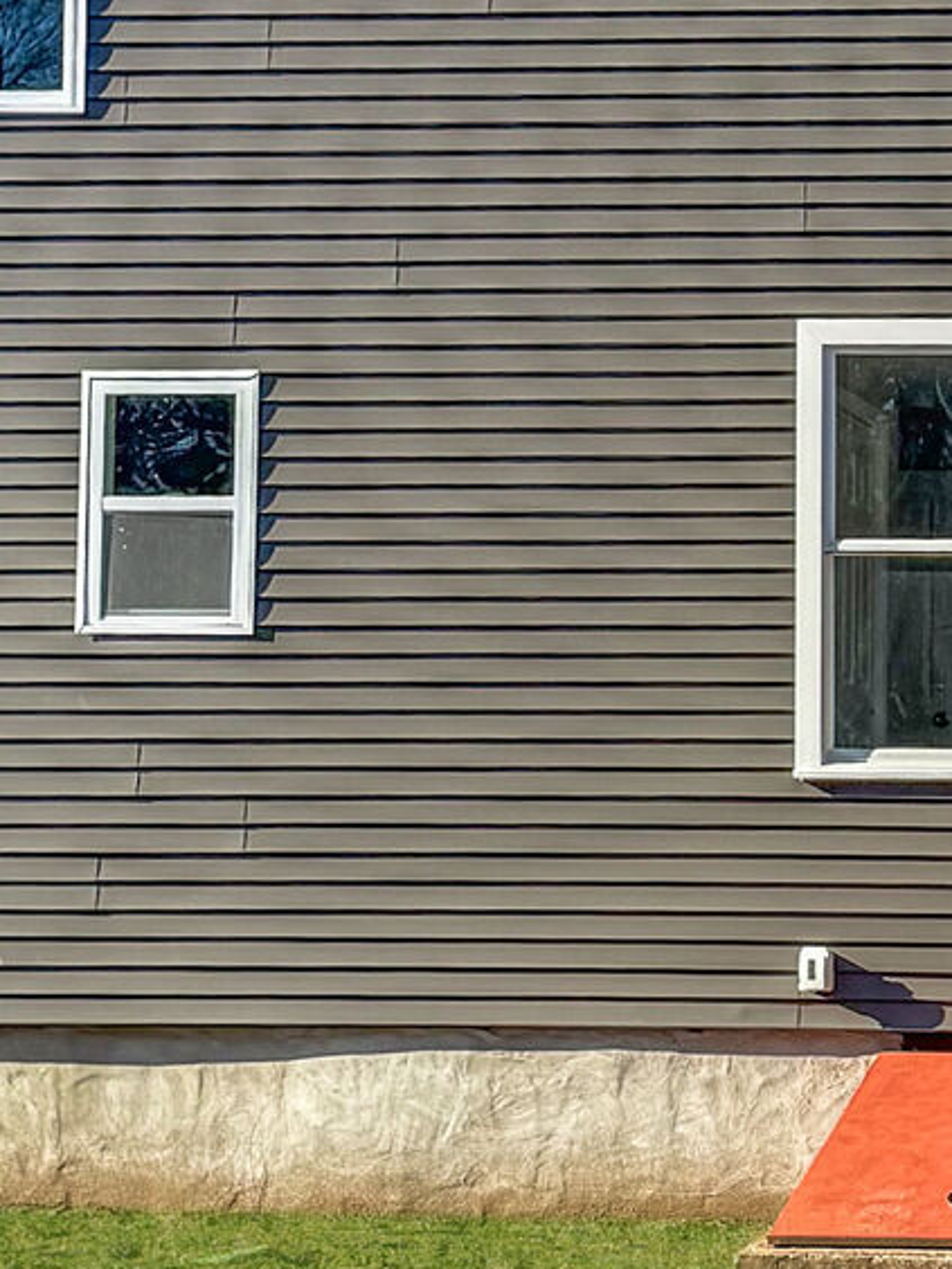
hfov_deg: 14.9
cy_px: -38
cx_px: 864
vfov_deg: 19.4
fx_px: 3594
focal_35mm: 98
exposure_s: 1/2500
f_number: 1.8
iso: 80
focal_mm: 6.76
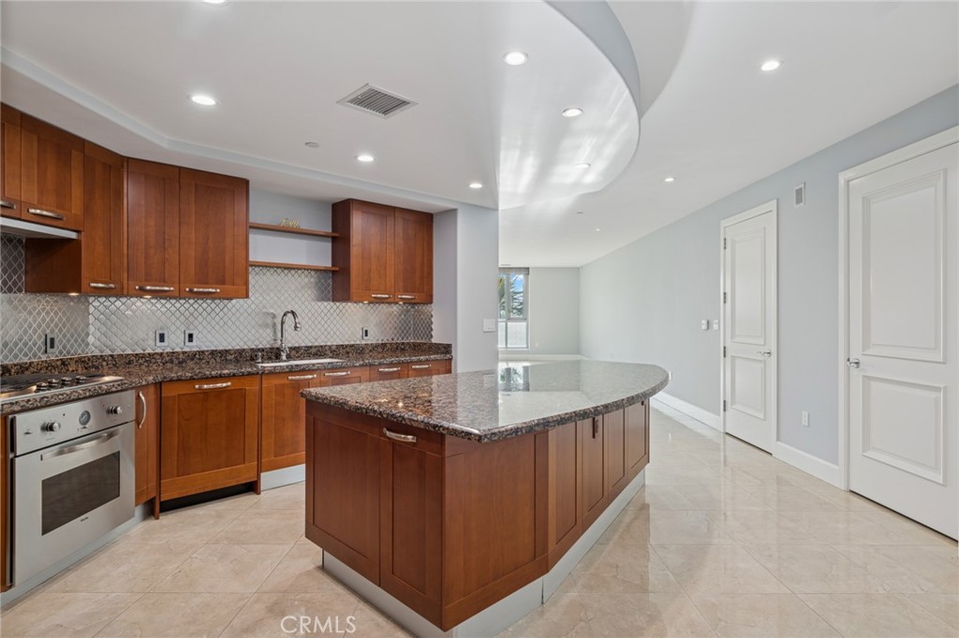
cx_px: 480
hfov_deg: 87.0
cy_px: 319
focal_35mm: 19
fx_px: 506
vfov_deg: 64.5
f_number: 8
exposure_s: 1/30
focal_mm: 19
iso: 200
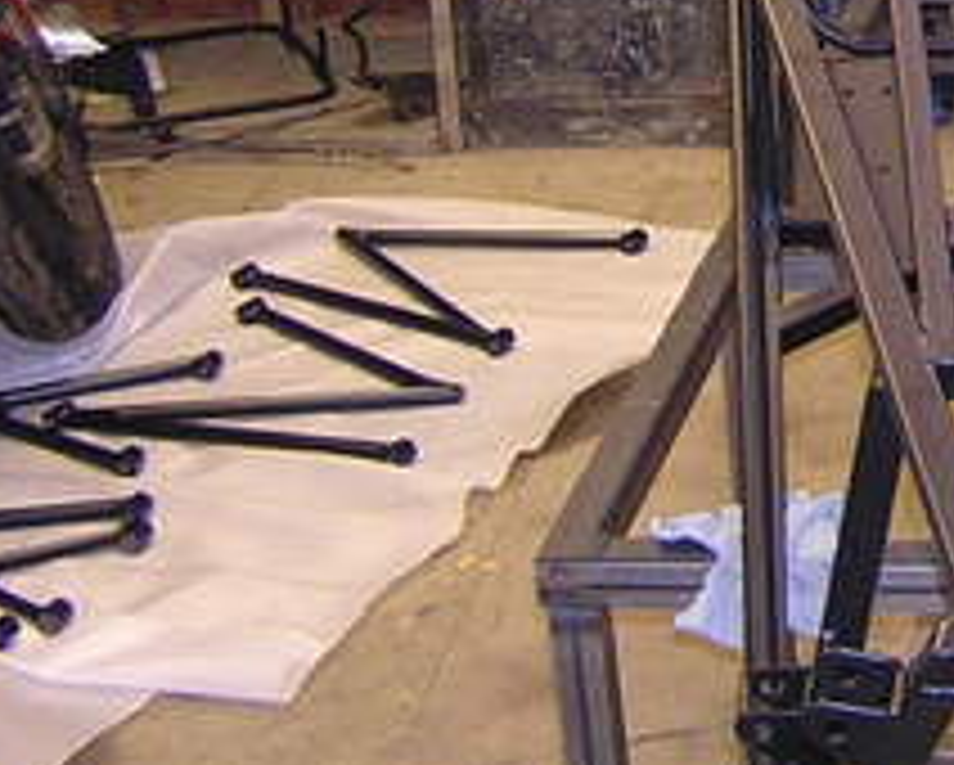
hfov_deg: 17.2
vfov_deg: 14.3
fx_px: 2996
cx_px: 1179
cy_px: -32
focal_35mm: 106
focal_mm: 4.7
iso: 400
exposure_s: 1/60.1
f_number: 2.6
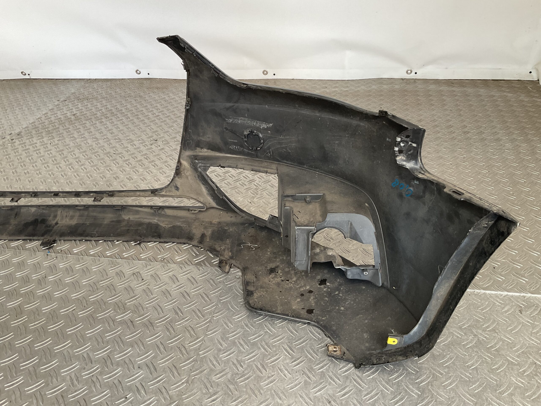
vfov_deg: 48.2
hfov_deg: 61.7
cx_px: 270
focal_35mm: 29
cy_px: 203
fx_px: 453
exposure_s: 1/100
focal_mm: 3
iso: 64
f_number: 1.8
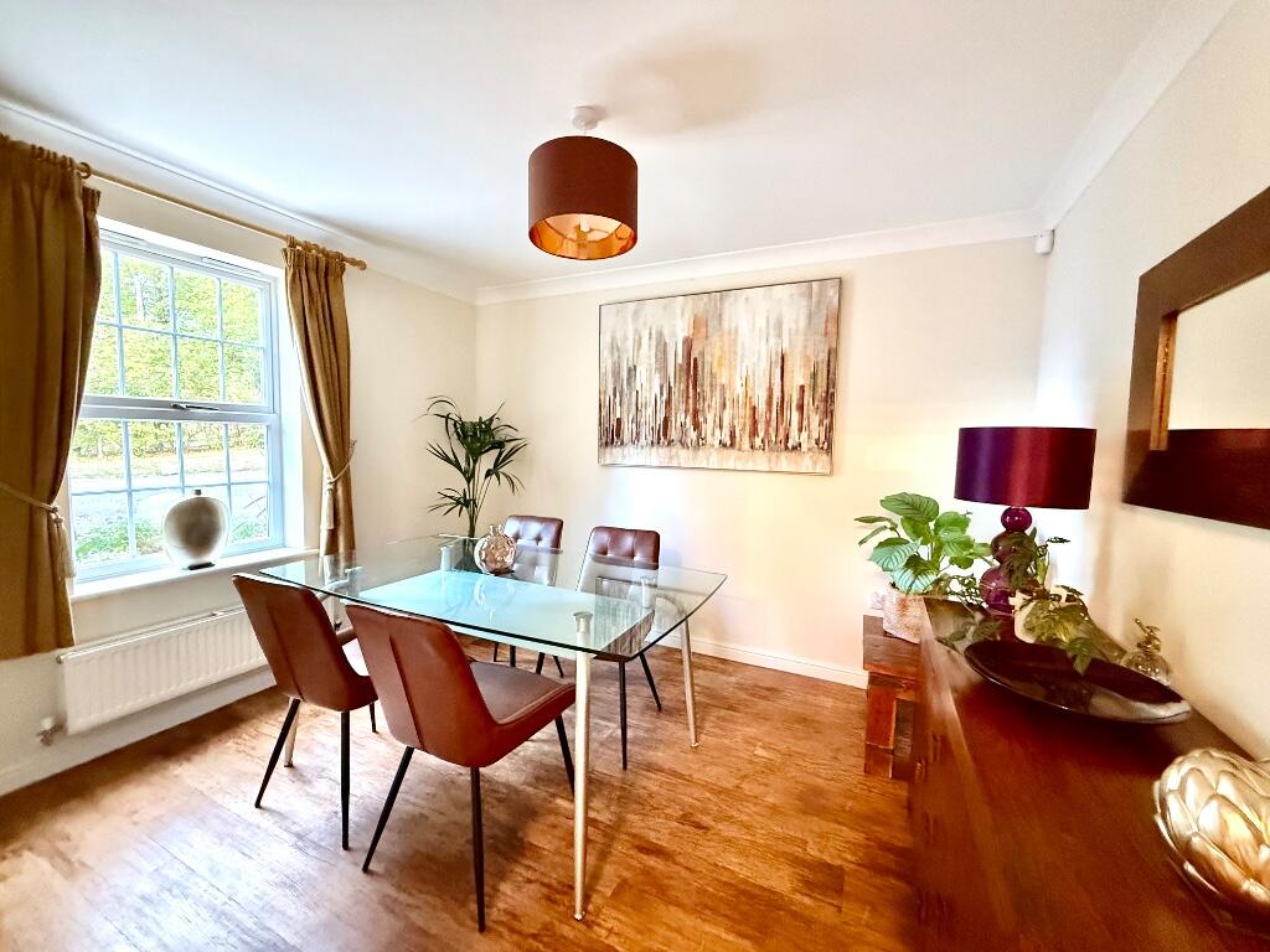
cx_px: 635
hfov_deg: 102.1
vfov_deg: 85.7
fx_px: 514
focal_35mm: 14
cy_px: 476
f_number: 2.2
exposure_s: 1/50
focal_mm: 2.22
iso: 800
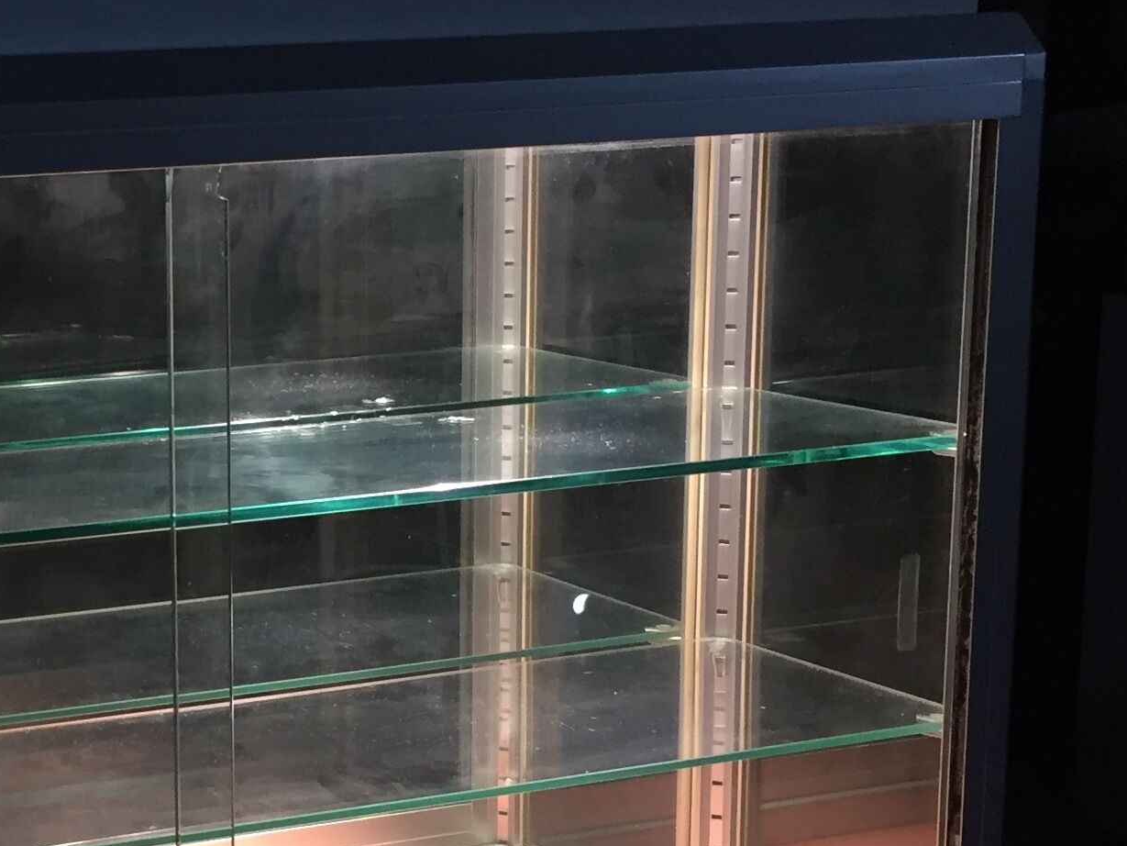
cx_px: -50
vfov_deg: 19.1
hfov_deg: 24.0
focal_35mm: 77
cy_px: 577
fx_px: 2507
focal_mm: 4.15
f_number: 2.2
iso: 125
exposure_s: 1/33
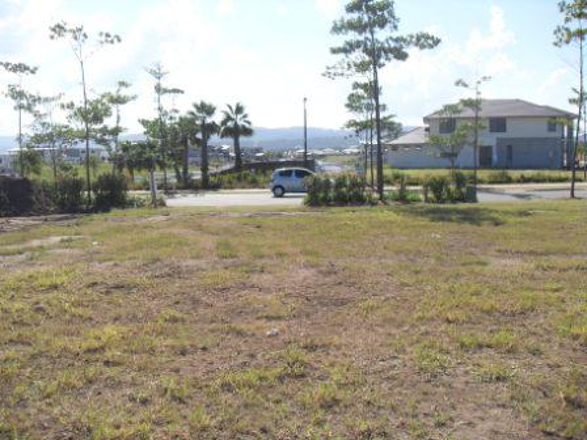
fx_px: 594
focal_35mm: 35
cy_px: 220
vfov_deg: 40.7
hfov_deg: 52.6
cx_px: 294
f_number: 7
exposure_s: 1/180
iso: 80
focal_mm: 6.3
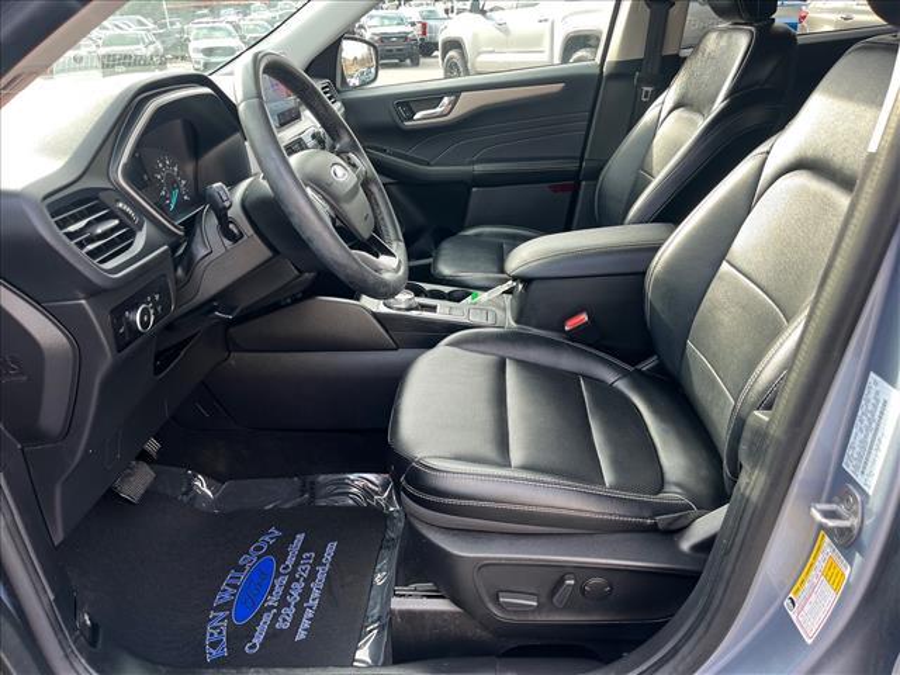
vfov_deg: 53.1
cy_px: 338
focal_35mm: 26
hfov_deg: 67.3
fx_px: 676
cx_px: 450
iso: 64
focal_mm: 5.1
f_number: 1.6
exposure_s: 1/122
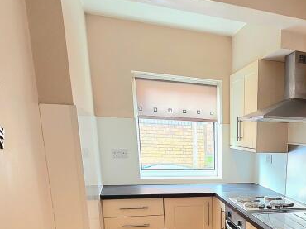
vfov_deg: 35.9
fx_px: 318
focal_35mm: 36
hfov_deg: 46.3
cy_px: 227
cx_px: 276
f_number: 1.9
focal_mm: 2.2
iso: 100
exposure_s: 1/101
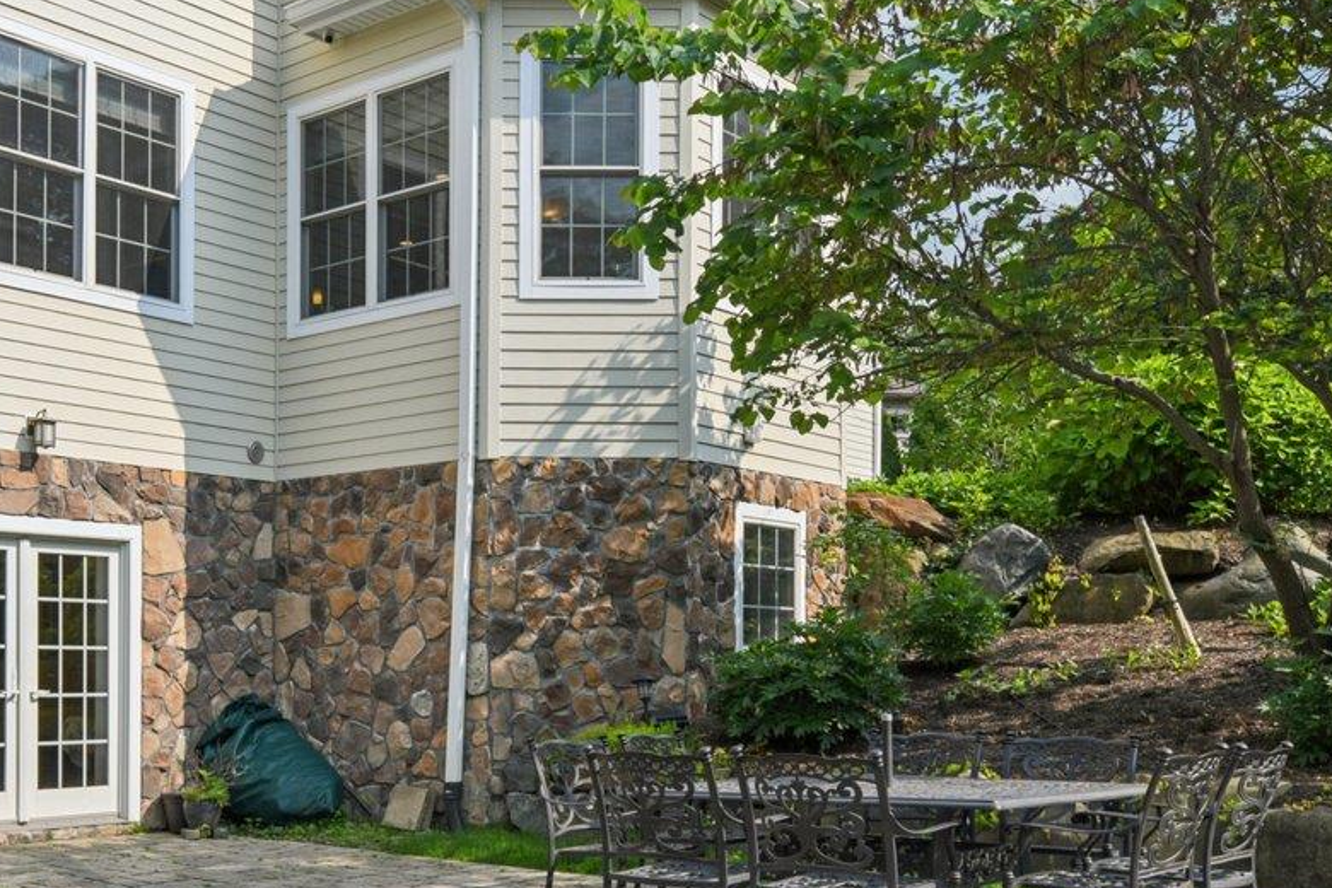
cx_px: 301
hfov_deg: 44.5
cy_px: 701
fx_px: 1554
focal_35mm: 42
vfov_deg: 31.1
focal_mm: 16
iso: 200
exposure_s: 1/400
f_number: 8
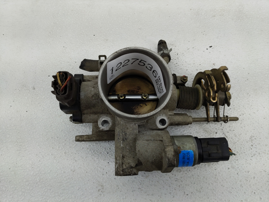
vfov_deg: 54.9
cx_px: 134
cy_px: 101
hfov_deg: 69.4
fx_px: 194
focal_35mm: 25
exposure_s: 1/138
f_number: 1.73
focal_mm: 4.38
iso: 55
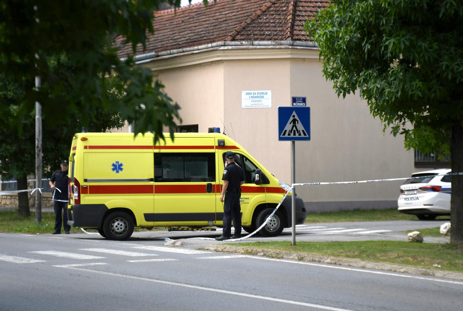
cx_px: 232
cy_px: 156
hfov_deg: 19.4
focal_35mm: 105
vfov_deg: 13.1
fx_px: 1353
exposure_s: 1/6400
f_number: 5
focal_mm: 70
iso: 640
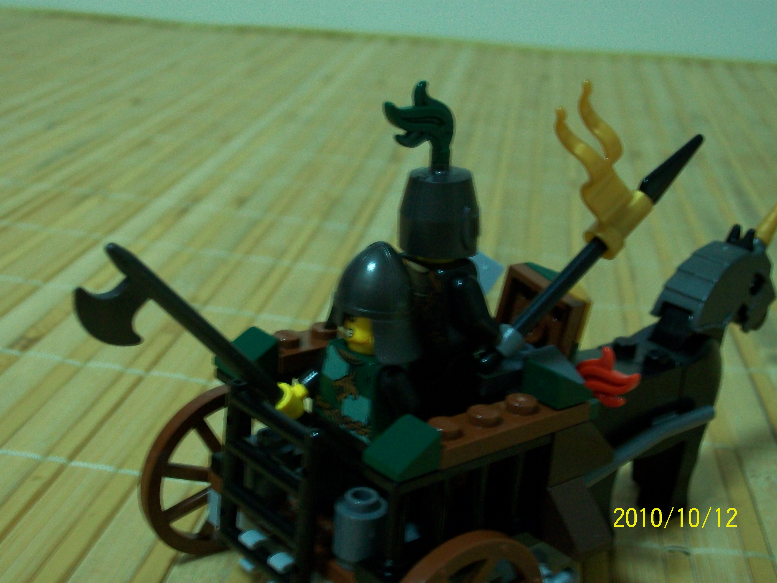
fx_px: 1190
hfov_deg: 36.2
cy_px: 292
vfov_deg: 27.5
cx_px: 388
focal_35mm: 53
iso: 160
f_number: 3.6
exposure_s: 1/8
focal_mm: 8.8
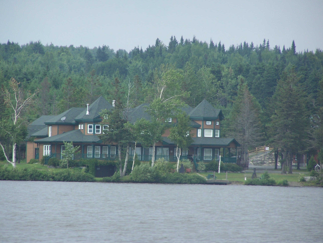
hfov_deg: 5.2
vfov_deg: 3.9
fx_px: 3546
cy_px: 122
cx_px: 162
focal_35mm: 380
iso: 80
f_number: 3.7
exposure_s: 1/500
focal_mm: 63
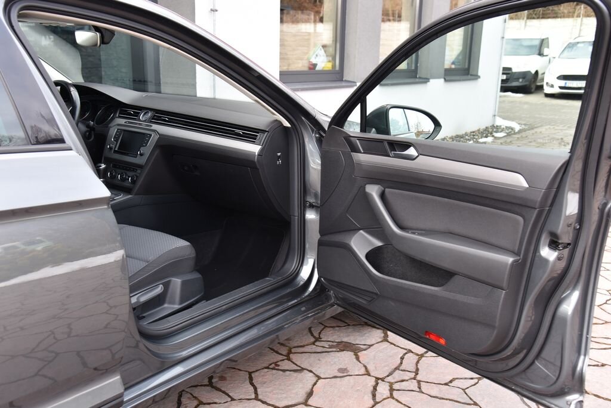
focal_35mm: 38
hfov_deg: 50.7
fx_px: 645
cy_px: 204
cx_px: 306
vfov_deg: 35.1
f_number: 5
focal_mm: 38
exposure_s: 1/100
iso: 500
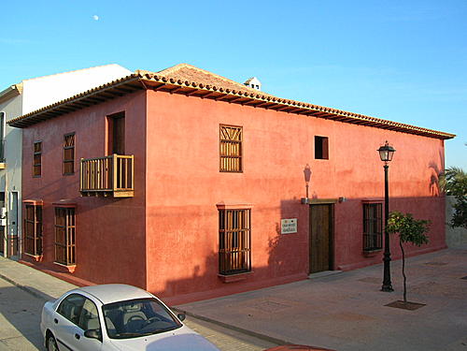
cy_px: 176
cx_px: 234
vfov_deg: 41.8
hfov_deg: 54.0
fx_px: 459
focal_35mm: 34
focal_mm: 5.7
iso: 50
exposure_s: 1/167
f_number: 4.9
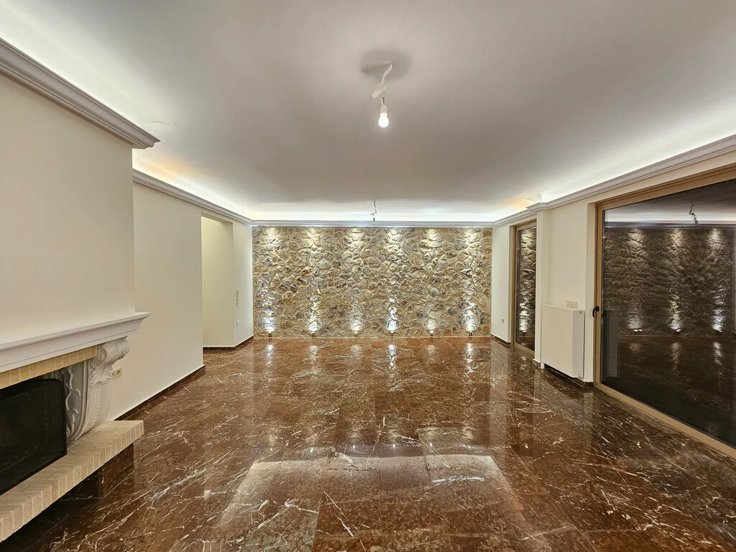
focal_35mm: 13
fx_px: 276
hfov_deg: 106.2
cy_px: 276
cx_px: 368
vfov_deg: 89.9
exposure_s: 1/50
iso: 200
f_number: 2.2
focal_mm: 2.2
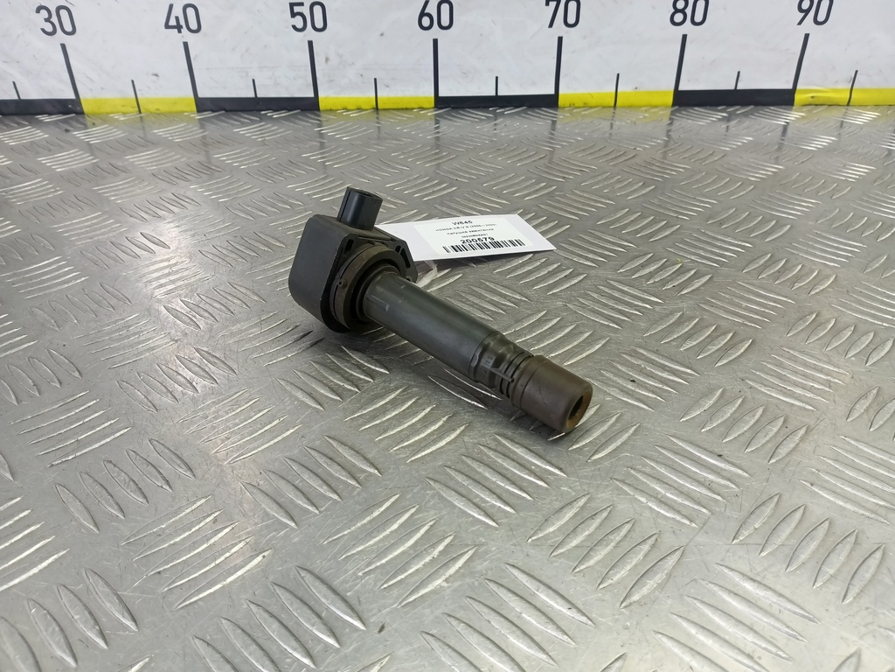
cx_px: 448
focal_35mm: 23
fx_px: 595
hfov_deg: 73.9
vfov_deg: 58.9
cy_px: 336
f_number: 1.6
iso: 138
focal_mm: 4.11
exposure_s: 1/50
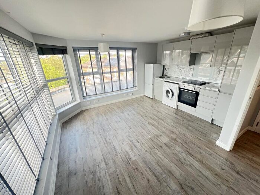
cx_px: 130
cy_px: 98
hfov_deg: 106.2
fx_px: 98
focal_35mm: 13
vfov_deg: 89.9
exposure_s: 1/99
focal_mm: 1.57
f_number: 1.8
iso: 125
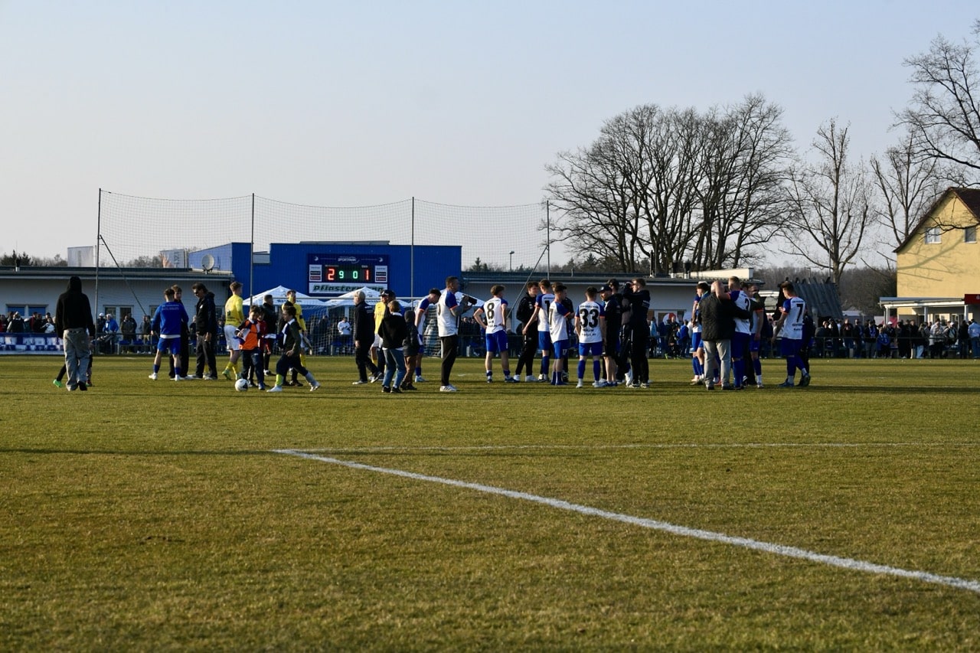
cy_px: 326
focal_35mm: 95
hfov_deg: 21.5
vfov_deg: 14.4
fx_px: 2586
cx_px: 490
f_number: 11
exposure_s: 1/1600
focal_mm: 95
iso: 2500
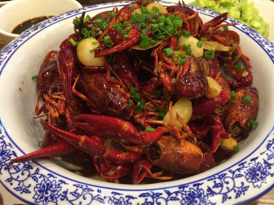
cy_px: 121
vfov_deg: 40.5
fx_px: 277
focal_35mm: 35
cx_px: 155
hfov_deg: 52.5
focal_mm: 4.15
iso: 200
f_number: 2.2
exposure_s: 1/33
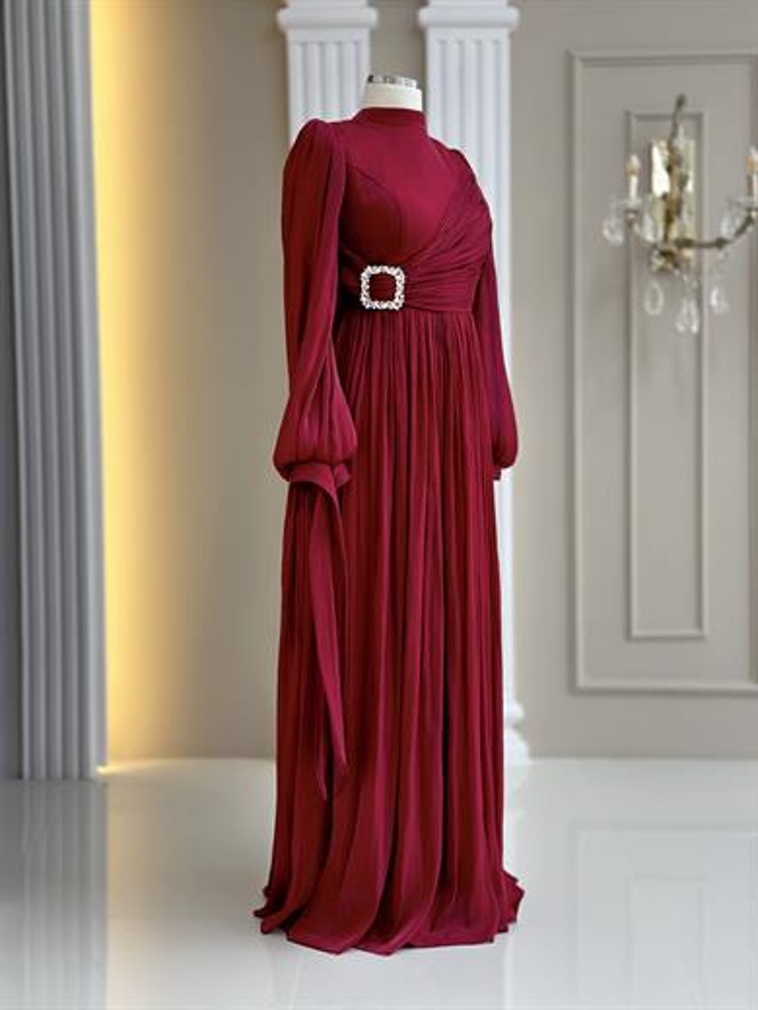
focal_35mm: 48
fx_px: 1401
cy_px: 505
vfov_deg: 39.7
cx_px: 379
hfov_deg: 30.3
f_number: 1.78
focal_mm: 6.86
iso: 80
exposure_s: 1/229
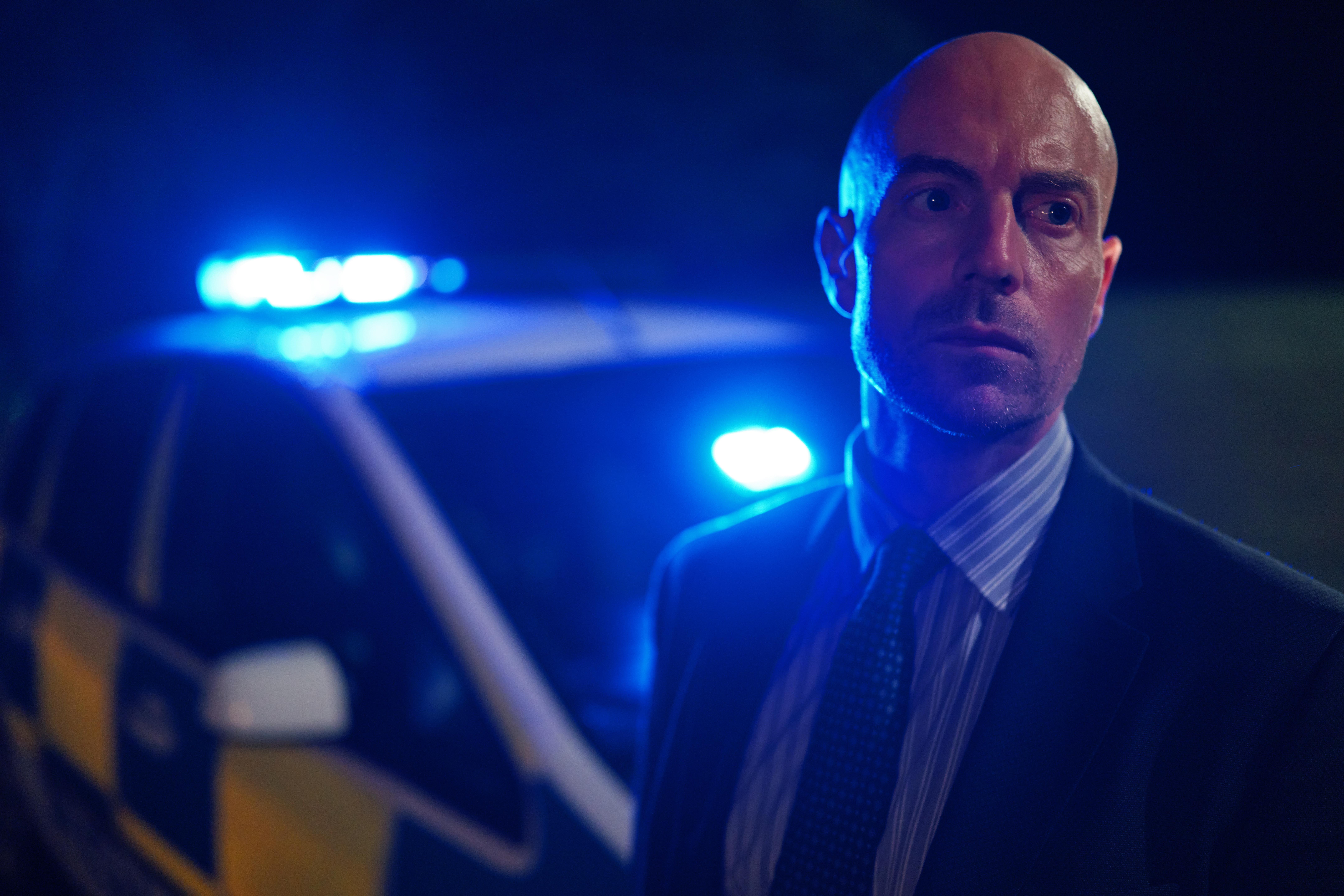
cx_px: 672
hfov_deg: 54.4
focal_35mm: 35
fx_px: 1307
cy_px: 448
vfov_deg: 37.9
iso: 1600
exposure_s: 1/50
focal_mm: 35
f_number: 1.4
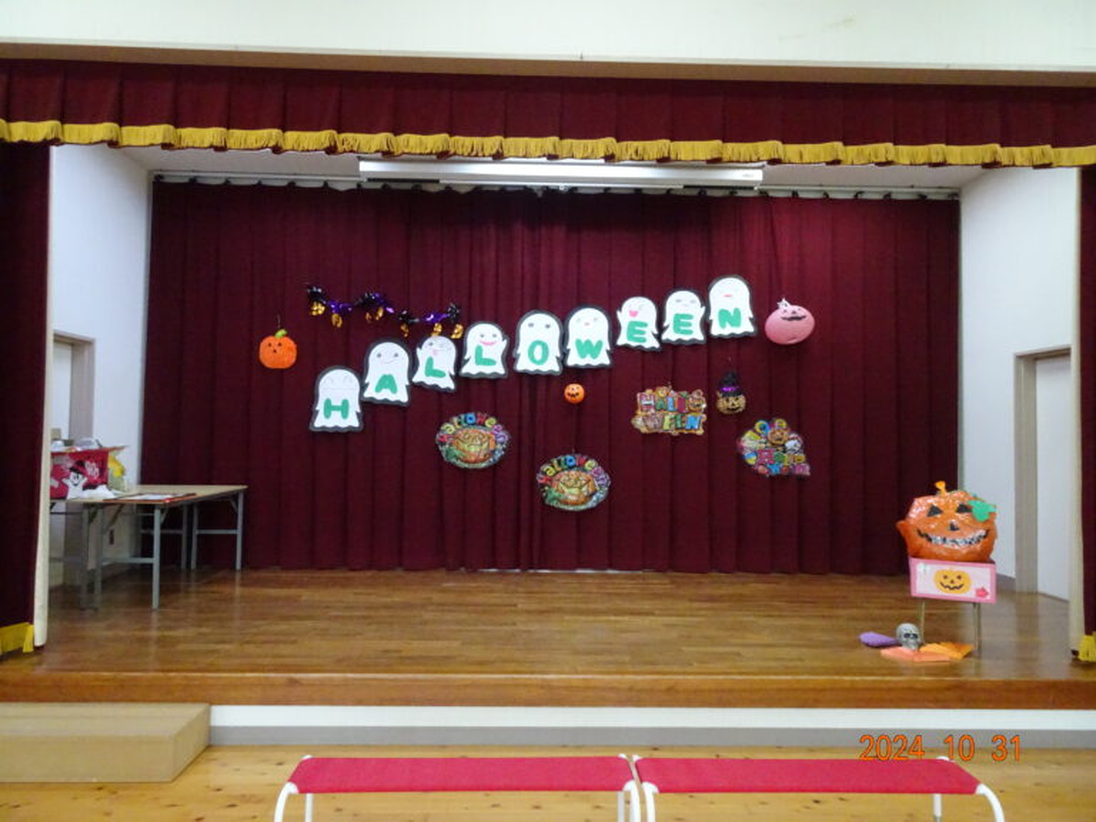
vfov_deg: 56.8
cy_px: 411
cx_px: 548
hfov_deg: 71.6
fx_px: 760
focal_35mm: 24
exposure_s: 1/250
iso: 1600
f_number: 3.5
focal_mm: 4.1
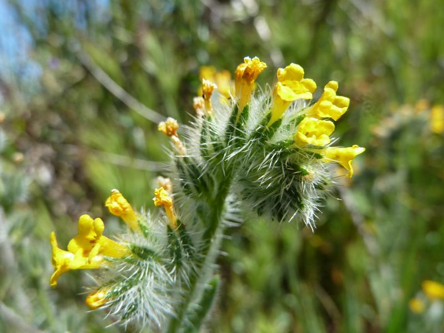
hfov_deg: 69.4
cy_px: 166
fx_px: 321
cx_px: 222
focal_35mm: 25
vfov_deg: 54.9
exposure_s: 1/320
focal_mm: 4.1
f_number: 4
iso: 80
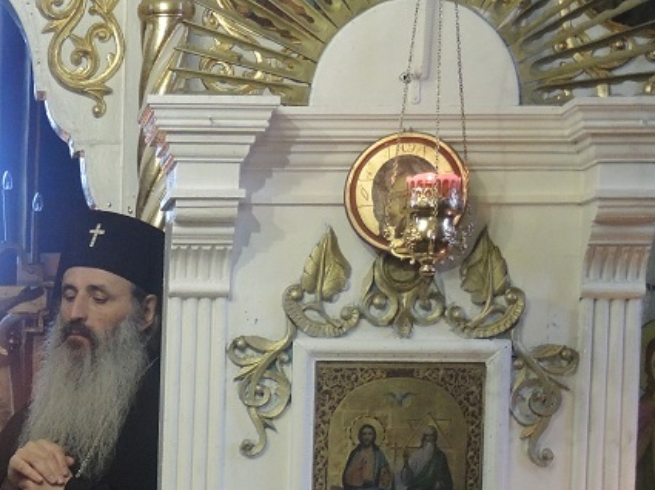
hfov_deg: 14.6
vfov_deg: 11.1
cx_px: -151
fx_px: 2458
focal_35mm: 130
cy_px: 636
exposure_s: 1/13
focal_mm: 9.9
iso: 560
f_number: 2.5
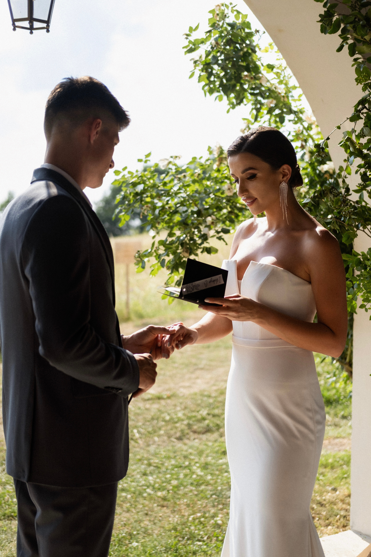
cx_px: 186
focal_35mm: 53
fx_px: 819
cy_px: 278
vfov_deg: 37.5
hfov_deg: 25.5
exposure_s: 1/4000
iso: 400
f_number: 2
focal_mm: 35
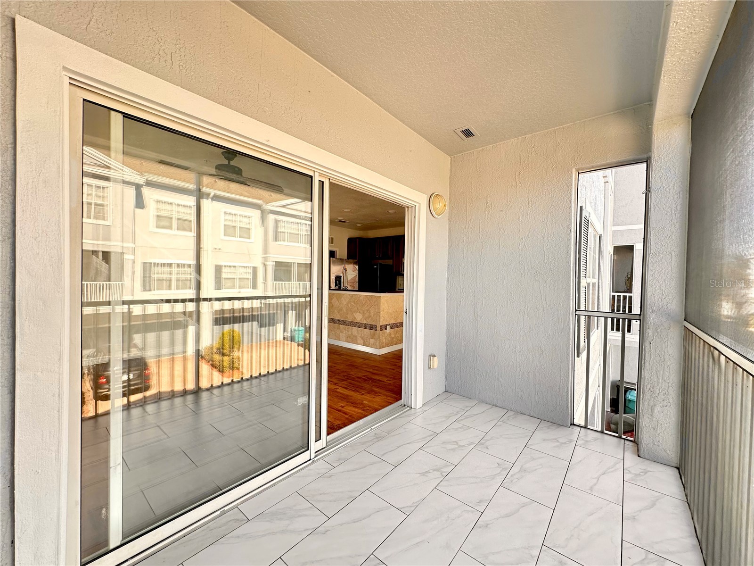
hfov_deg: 102.1
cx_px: 377
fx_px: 305
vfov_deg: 85.7
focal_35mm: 14
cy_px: 283
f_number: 2.2
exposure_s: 1/99
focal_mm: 2.22
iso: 80
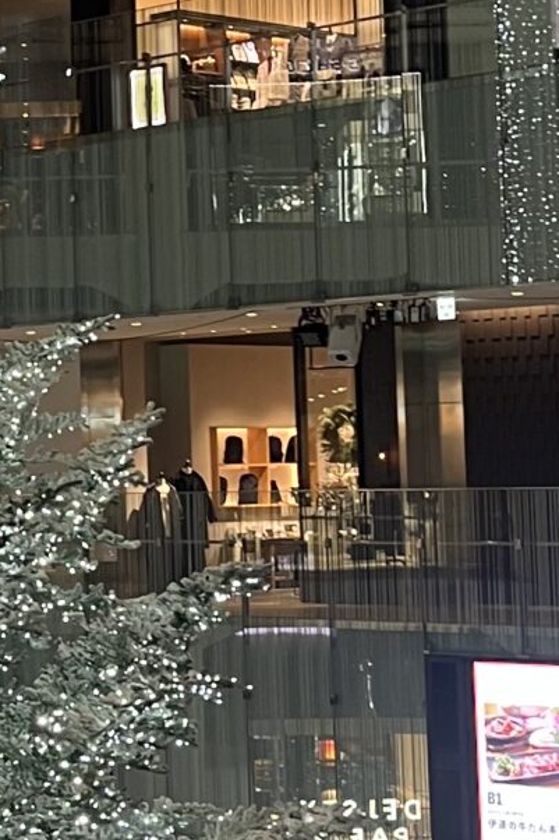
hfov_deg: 11.7
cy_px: 282
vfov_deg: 17.8
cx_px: -114
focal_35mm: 115
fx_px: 2680
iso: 64
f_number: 1.6
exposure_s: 1/50
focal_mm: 5.1
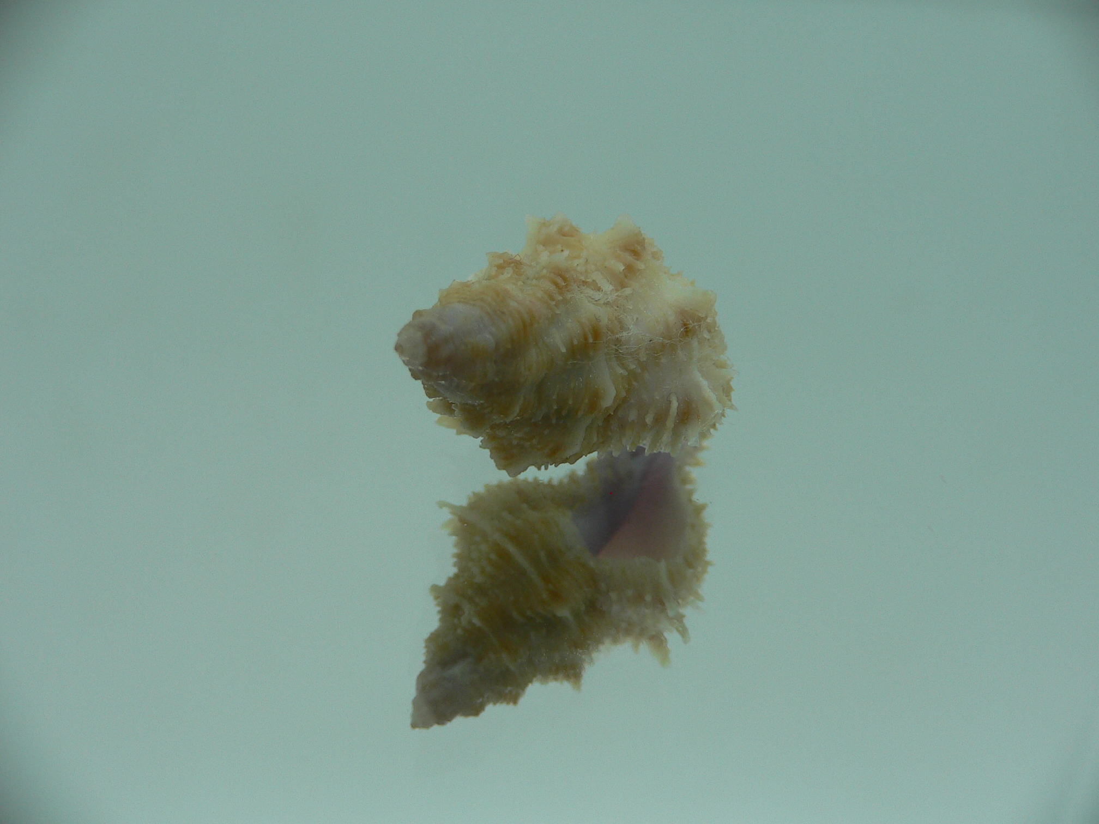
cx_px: 550
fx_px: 1111
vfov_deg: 40.7
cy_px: 412
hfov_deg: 52.6
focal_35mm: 35
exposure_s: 1/80
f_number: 2.8
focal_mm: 4.6
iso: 80
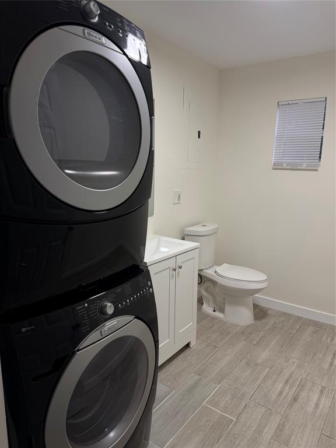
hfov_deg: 56.8
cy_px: 224
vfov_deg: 71.6
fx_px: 311
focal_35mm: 24
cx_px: 168
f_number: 1.78
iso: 100
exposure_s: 1/120
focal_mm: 6.76
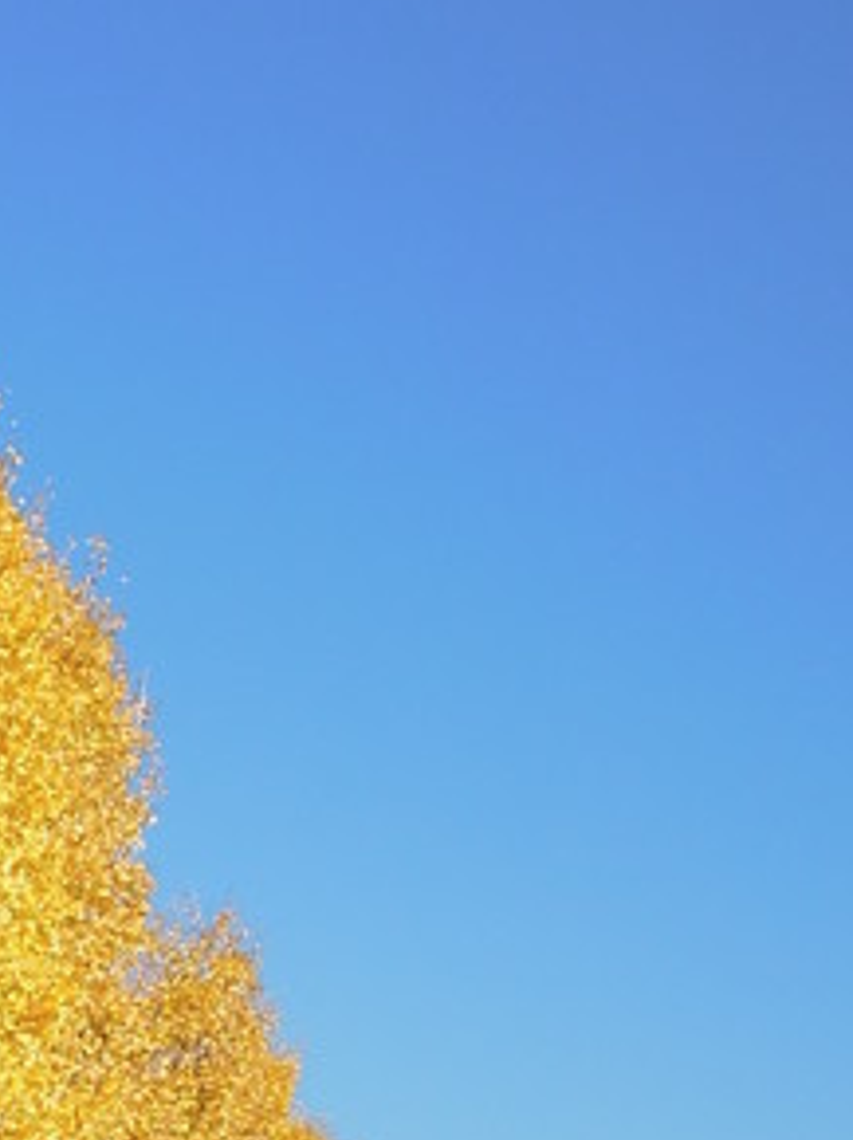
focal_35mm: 99
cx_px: -649
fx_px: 3258
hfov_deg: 13.5
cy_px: 1289
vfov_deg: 19.0
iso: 160
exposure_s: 1/1600
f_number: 3.5
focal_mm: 5
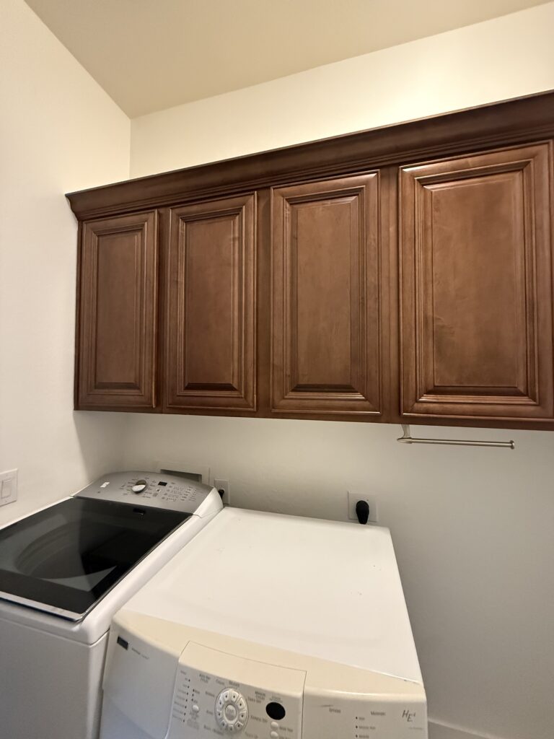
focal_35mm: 14
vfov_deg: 102.1
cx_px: 277
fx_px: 299
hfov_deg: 85.7
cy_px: 370
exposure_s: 1/60
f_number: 2.2
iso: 1000
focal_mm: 2.22
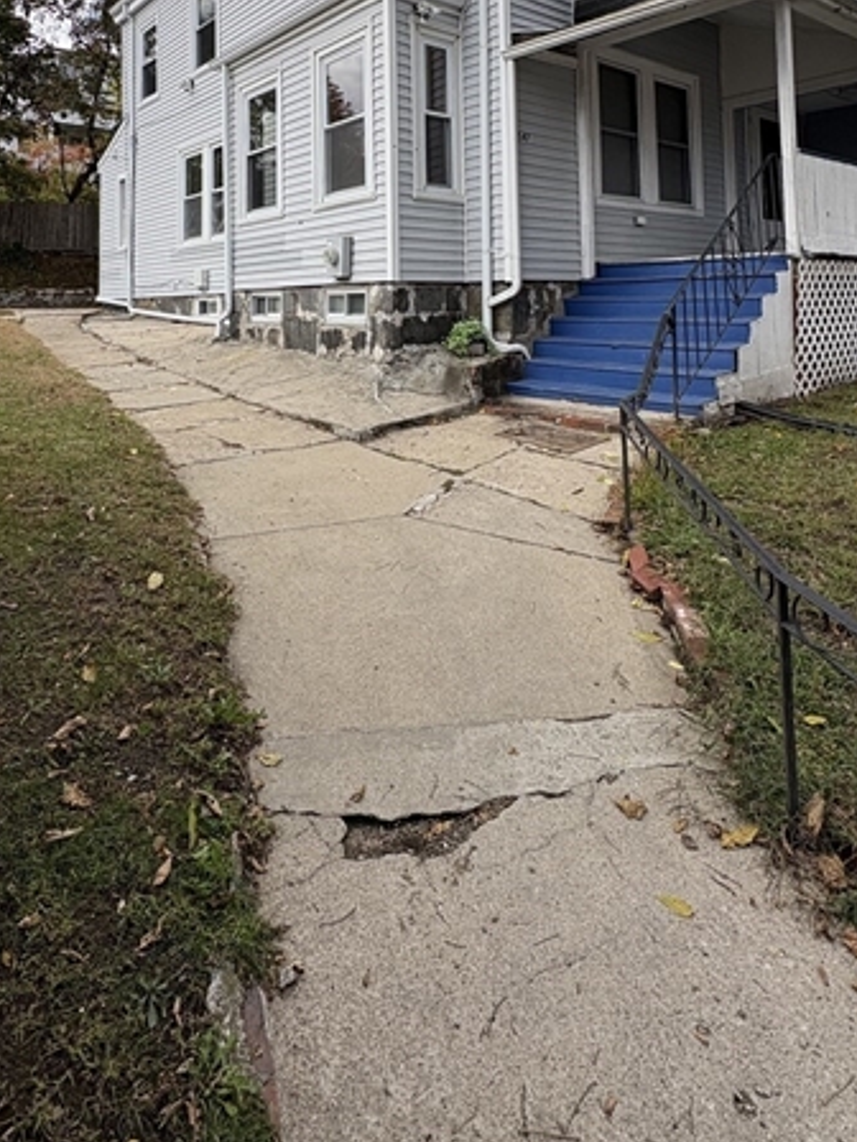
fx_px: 792
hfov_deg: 56.8
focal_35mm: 24
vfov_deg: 66.6
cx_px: 400
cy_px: 270
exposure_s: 1/858
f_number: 2.2
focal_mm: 2.22
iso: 40
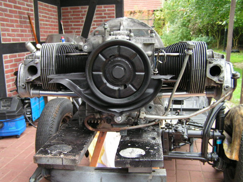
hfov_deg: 49.0
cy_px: 91
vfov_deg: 37.7
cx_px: 122
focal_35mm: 38
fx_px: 267
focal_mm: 6.3
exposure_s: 1/50
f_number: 2.8
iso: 125
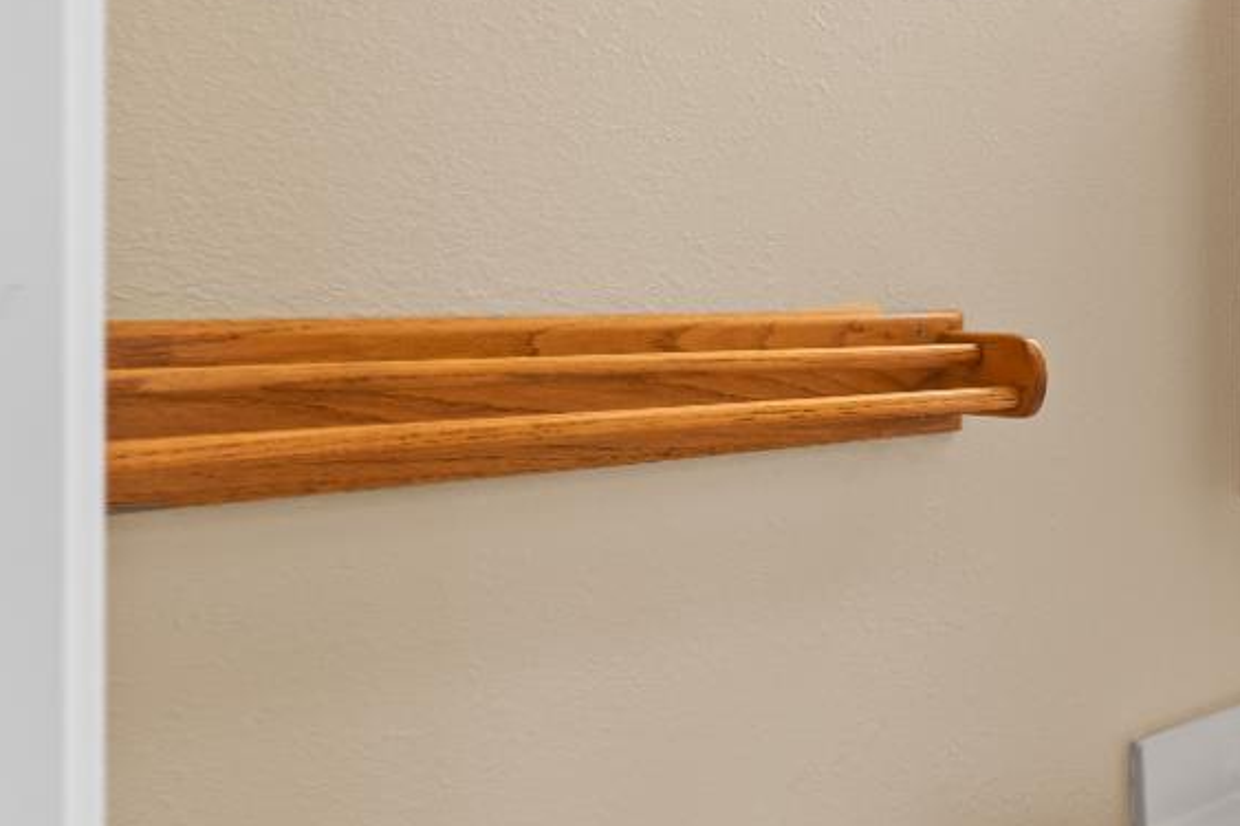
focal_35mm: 40
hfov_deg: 34.8
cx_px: 1592
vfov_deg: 33.2
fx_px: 1377
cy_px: 293
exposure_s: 1/10
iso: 160
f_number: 5.6
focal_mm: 10
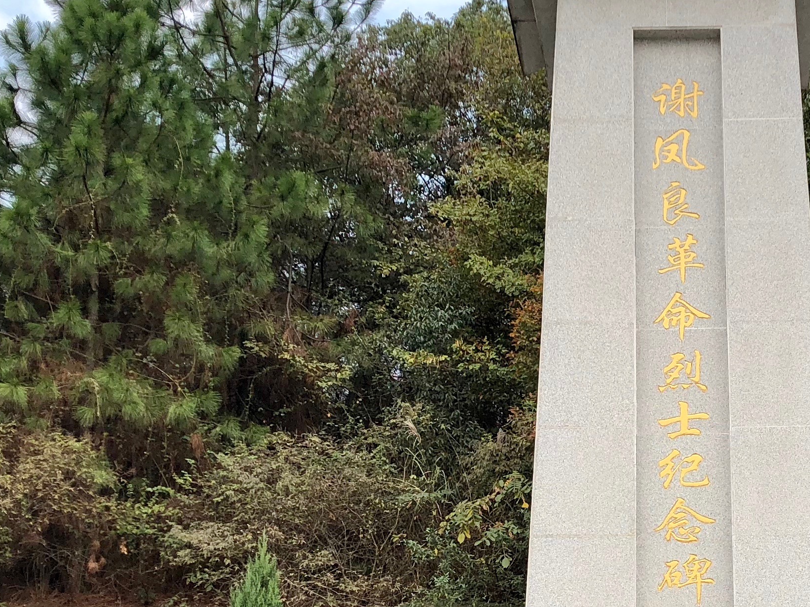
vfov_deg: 20.9
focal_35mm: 69
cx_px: 653
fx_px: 1615
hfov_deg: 27.6
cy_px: 534
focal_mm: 4
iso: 20
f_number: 1.8
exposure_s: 1/615
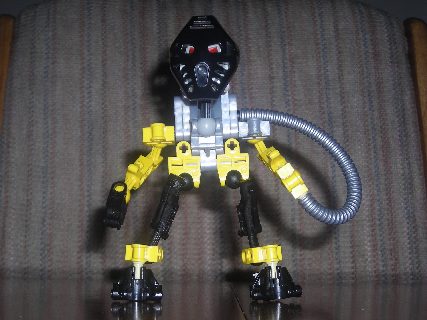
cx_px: 216
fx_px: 814
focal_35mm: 66
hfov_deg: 29.4
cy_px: 162
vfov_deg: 22.3
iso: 50
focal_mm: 10.8
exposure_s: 1/120
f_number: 3.9
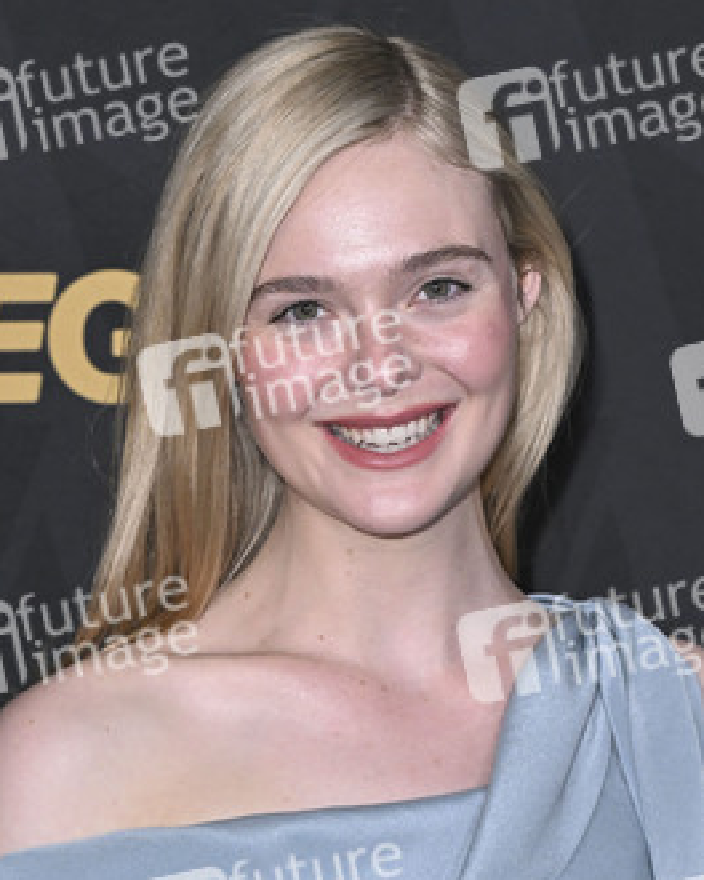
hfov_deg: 11.0
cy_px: 507
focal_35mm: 140
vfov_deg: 13.8
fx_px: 3646
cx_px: 352
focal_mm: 82
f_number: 5.6
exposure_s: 1/320
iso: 2000
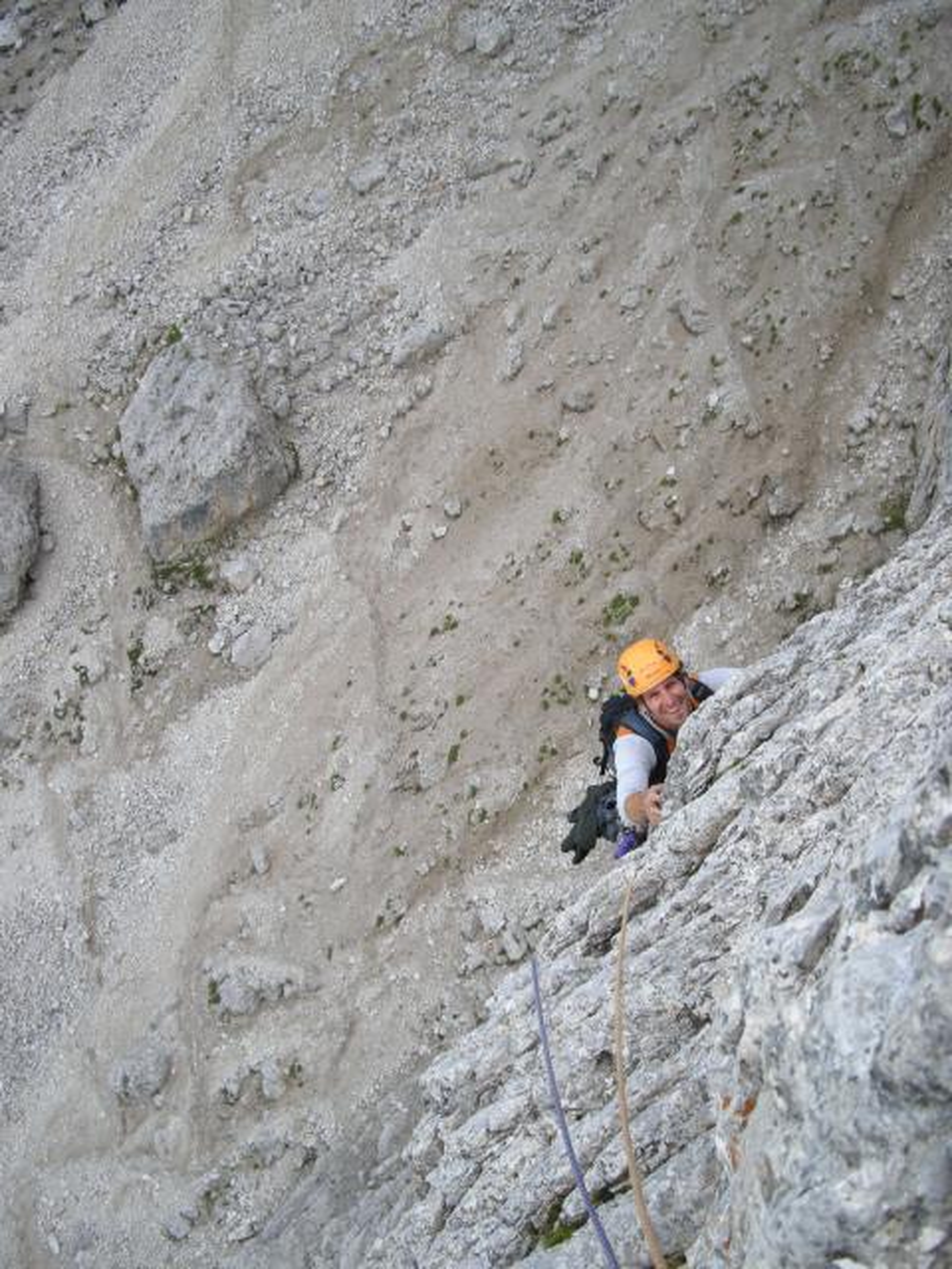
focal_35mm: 37
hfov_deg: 38.7
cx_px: 476
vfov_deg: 50.1
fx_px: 1357
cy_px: 634
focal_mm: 7.9
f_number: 2.8
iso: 64
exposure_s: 1/256
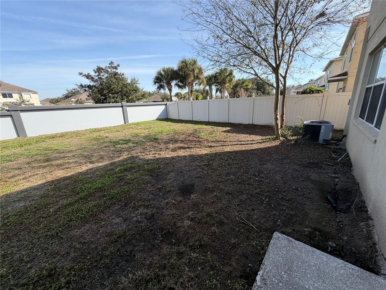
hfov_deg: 102.1
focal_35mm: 14
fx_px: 156
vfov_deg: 85.7
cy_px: 145
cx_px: 193
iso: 40
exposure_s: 1/760
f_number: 2.2
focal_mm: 2.22
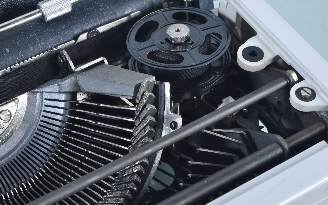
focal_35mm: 107
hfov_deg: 19.5
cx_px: 164
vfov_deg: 12.2
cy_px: 101
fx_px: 956
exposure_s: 1/125
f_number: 16
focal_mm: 70
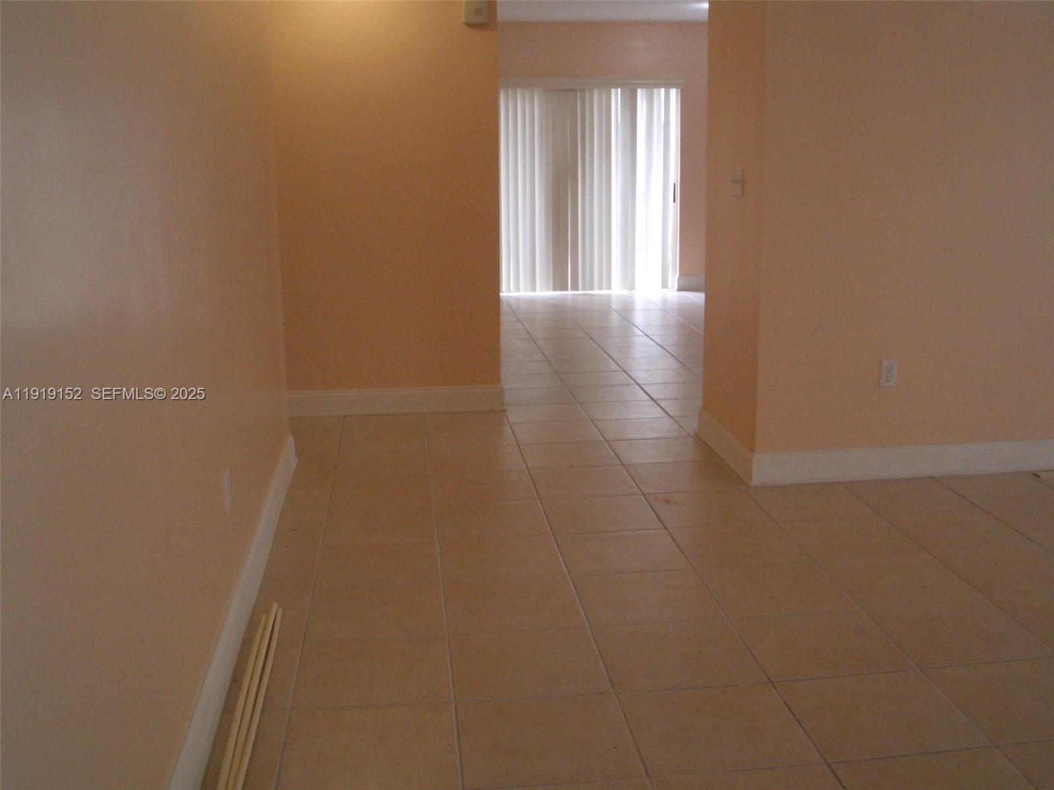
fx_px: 1096
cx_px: 527
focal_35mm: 36
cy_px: 395
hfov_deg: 51.4
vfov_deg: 39.7
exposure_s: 1/80
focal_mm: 4.8
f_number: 4
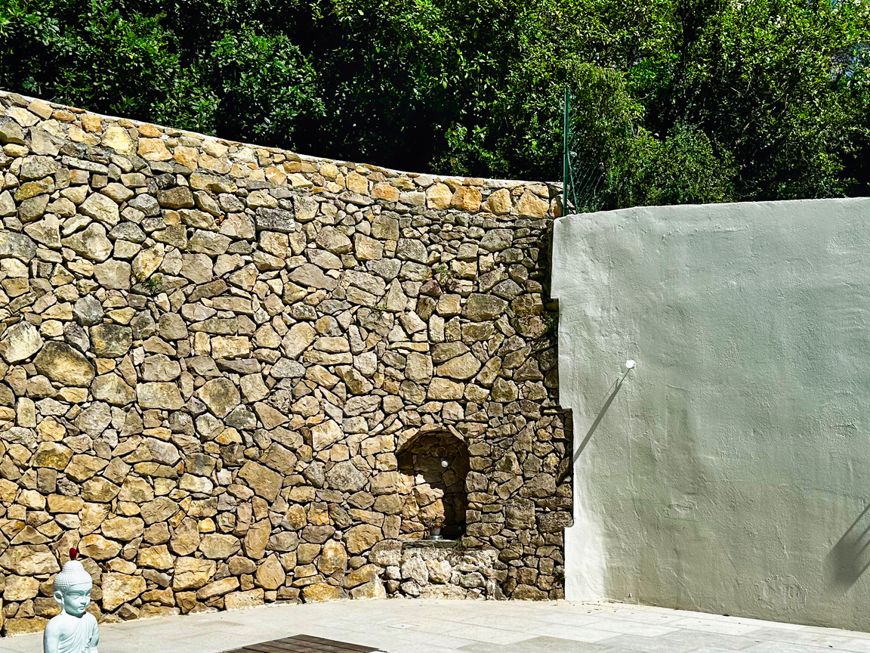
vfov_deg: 33.8
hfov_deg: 44.8
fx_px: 1056
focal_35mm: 42
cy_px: 475
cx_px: 450
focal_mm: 6.86
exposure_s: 1/12048
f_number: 1.78
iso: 80
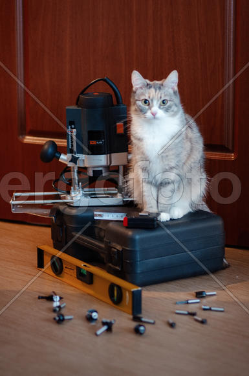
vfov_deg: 16.1
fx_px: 1327
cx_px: 124
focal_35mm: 128
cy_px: 188
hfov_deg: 10.7
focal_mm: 85
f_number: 2.2
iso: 1000
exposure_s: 1/40
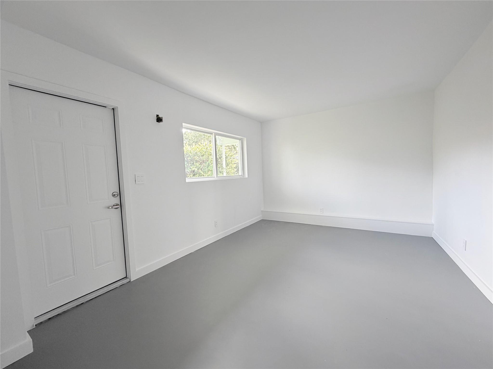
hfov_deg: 102.1
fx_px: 199
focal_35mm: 14
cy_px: 184
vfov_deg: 85.7
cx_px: 246
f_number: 2.2
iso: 160
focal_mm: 2.22
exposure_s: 1/121
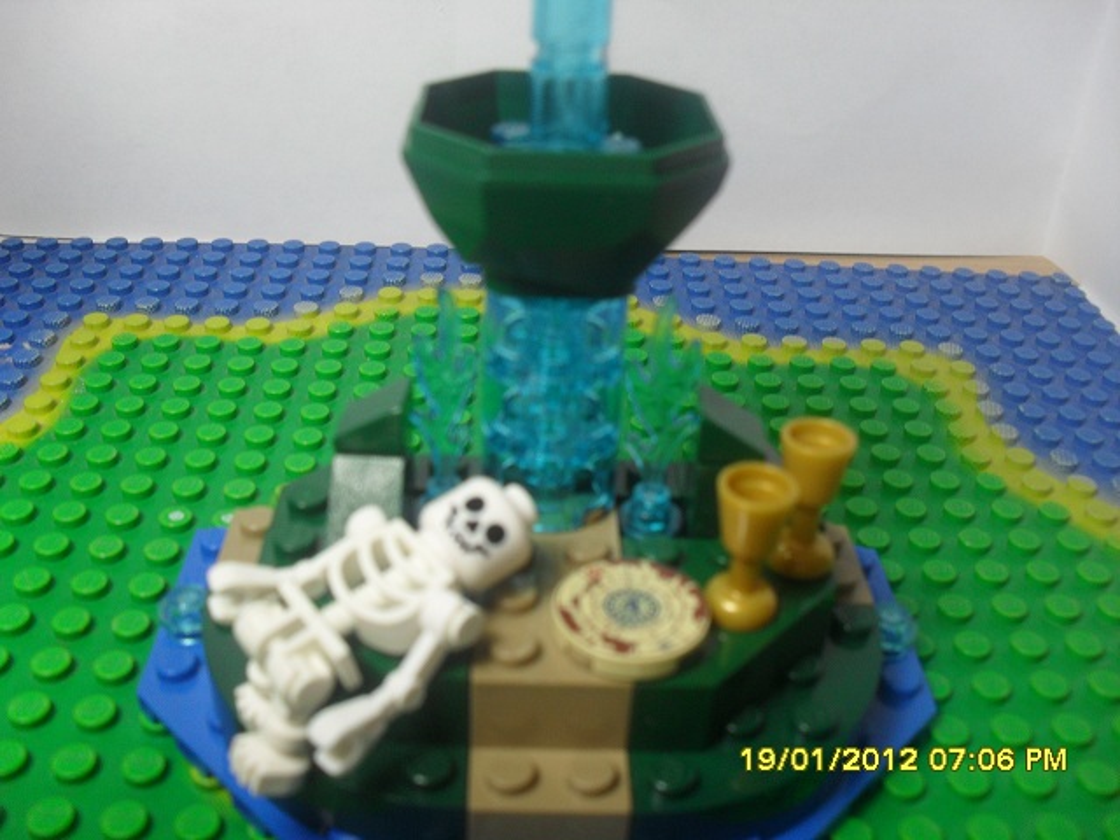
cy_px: 420
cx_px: 560
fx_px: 1132
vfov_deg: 40.7
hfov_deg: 52.6
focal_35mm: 35
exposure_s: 1/90
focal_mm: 6.3
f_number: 3.2
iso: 100
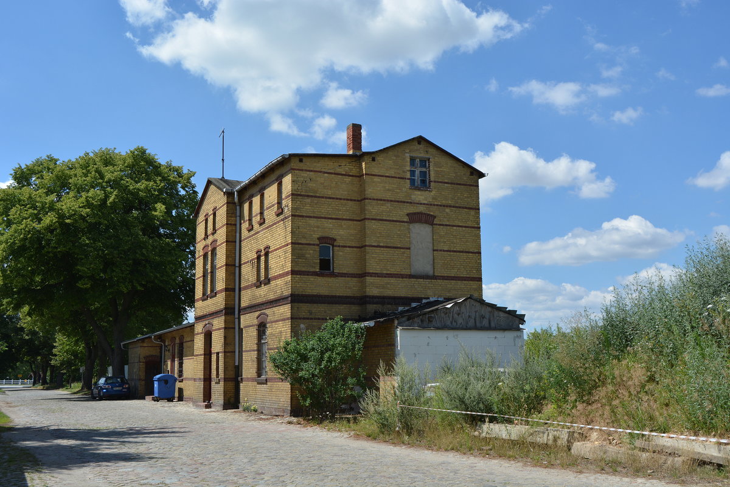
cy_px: 244
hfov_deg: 49.6
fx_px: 791
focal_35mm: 39
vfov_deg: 34.2
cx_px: 365
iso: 200
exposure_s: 1/640
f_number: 8
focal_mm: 26
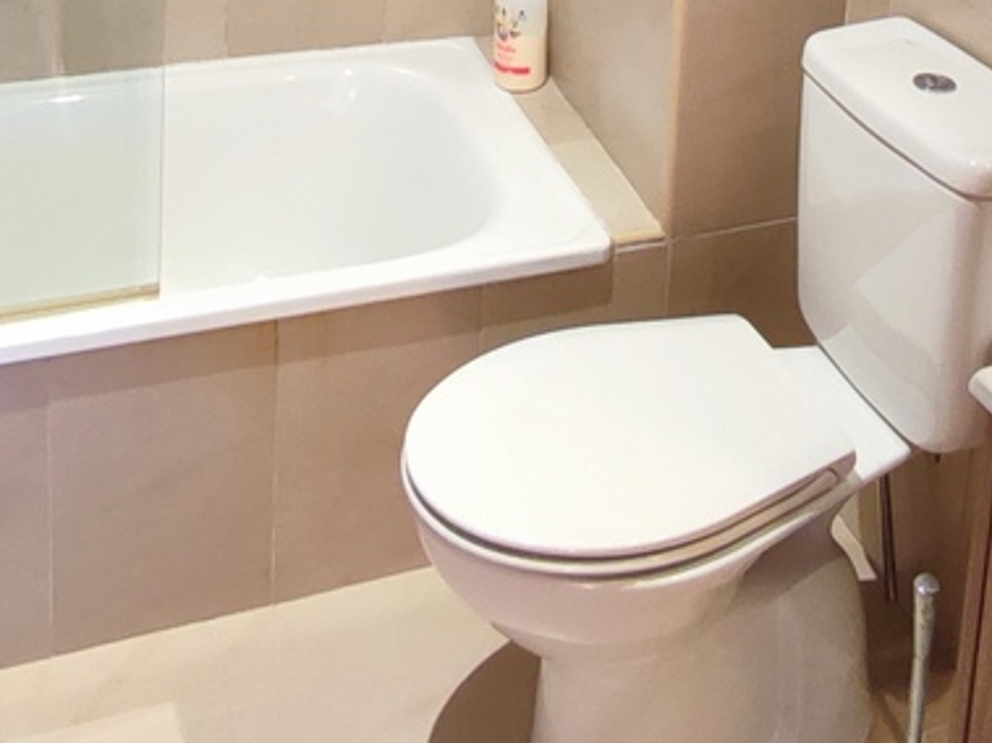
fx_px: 1547
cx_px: 636
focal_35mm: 54
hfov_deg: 35.3
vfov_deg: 23.2
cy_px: -283
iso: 402
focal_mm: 1.65
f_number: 2.2
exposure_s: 1/33
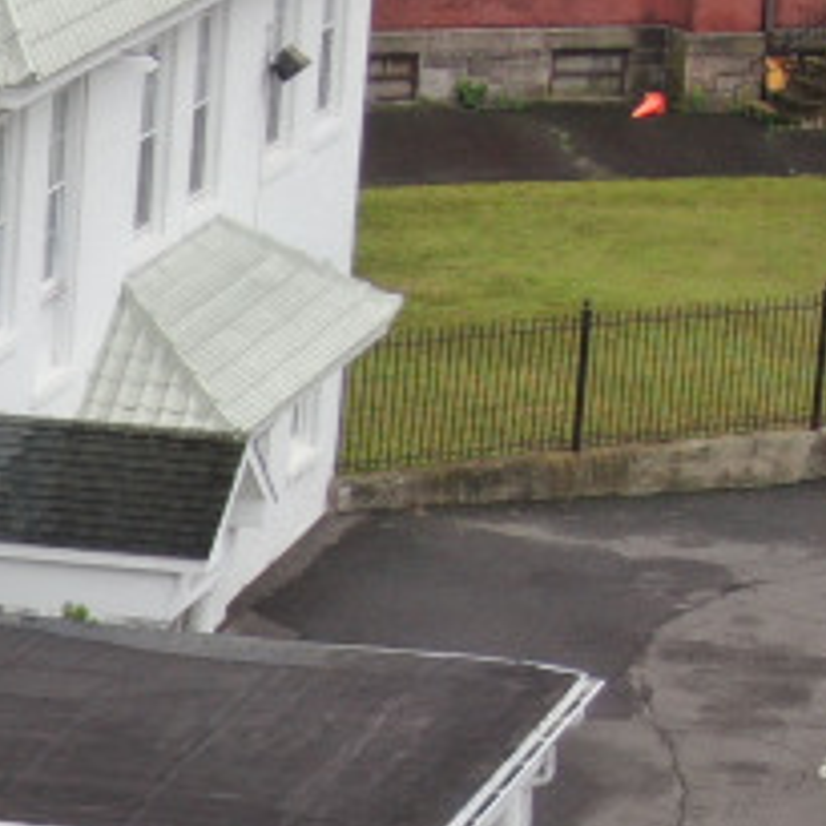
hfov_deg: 7.6
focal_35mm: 212
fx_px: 5723
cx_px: -1209
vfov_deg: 8.1
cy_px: 1148
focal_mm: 8.6
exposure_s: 1/120
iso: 100
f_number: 3.8
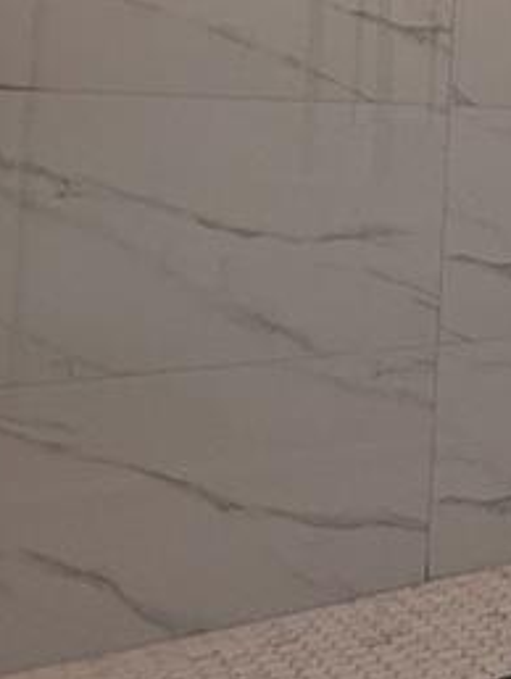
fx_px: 1277
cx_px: 1162
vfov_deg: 28.7
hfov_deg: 15.3
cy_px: 82
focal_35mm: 65
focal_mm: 2.22
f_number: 2.2
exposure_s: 1/120
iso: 160
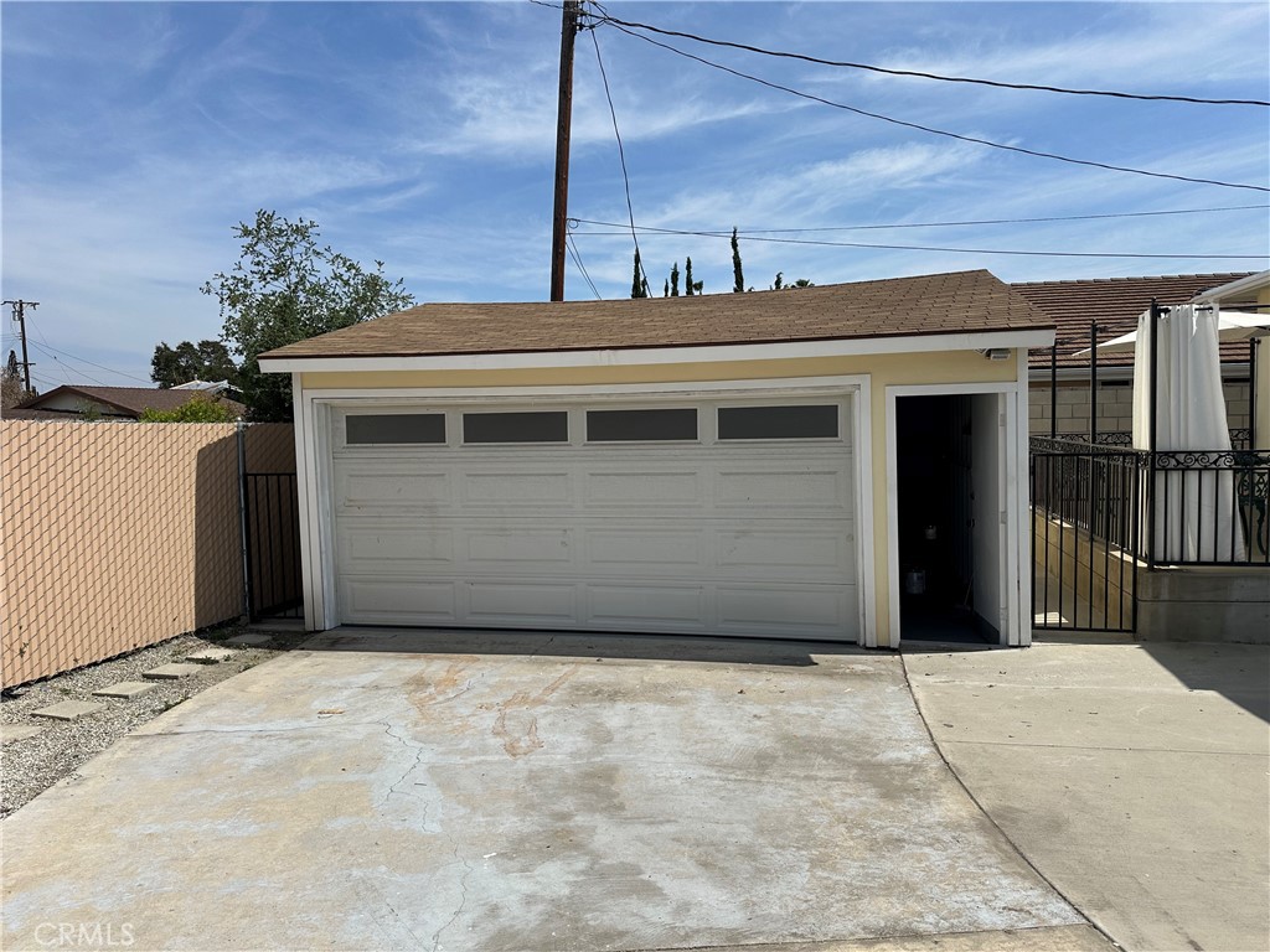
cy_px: 476
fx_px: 881
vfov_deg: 56.8
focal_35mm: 24
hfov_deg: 71.6
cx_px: 635
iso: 80
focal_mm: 6.86
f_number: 1.78
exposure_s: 1/8197
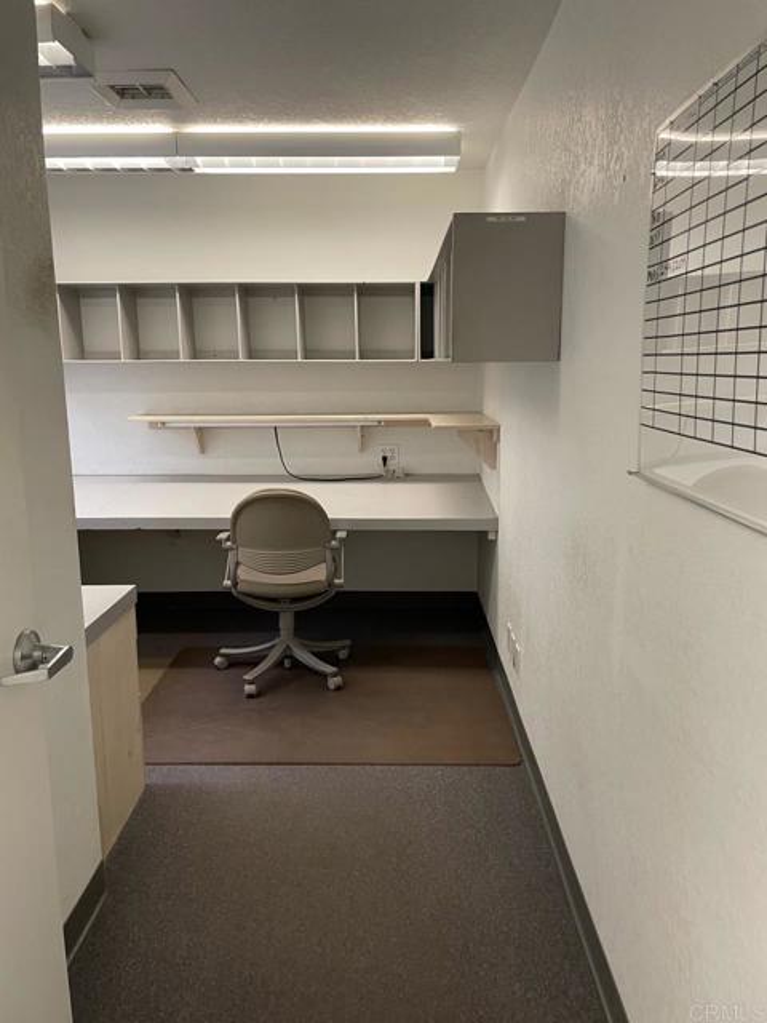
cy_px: 512
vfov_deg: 67.3
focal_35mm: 26
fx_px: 768
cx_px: 384
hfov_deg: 53.1
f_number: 1.6
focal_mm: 4.2
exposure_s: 1/60
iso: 200
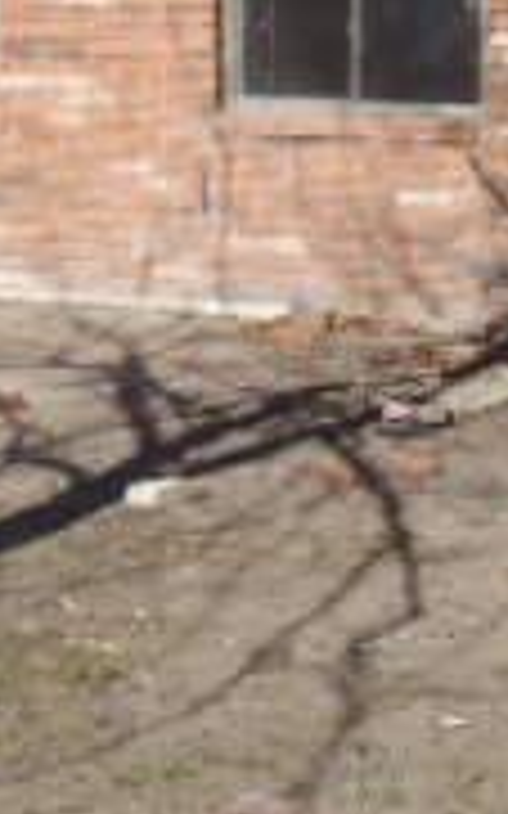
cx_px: 346
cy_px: -81
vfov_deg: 19.0
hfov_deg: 12.4
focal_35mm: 105
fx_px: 2328
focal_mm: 5
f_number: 3.9
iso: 80
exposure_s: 1/640
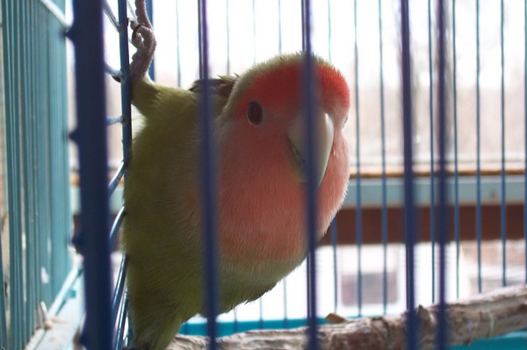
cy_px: 175
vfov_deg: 20.6
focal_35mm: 66
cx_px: 264
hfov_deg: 30.5
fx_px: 965
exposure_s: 1/60
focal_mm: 10.8
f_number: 4
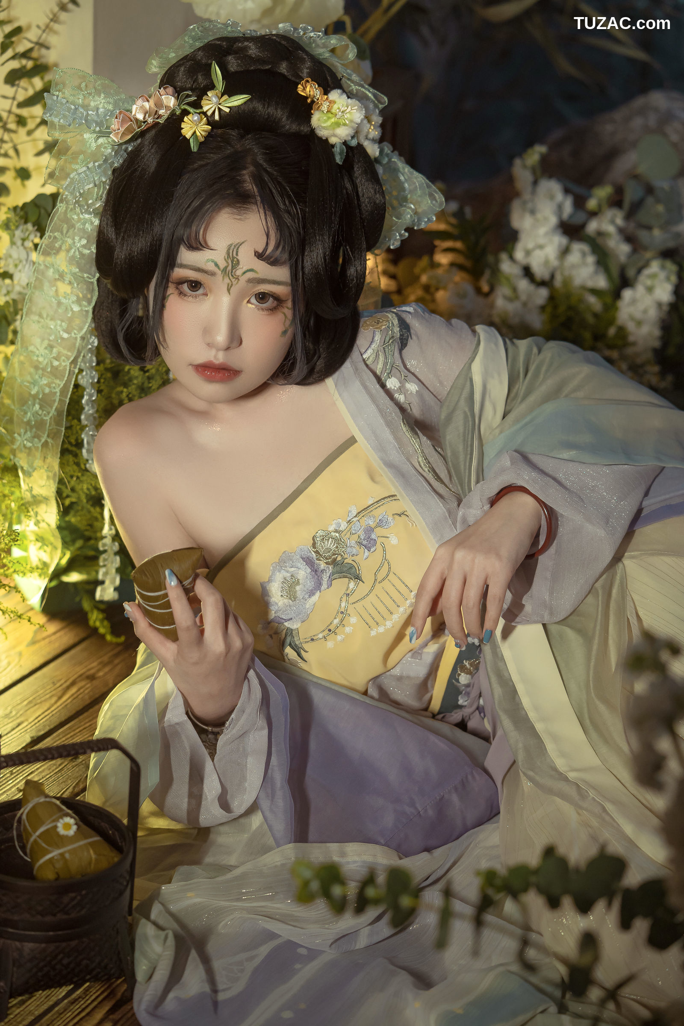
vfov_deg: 23.9
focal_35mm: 85
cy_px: 513
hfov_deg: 16.1
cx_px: 342
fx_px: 2422
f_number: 3.5
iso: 640
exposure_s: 1/60
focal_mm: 85
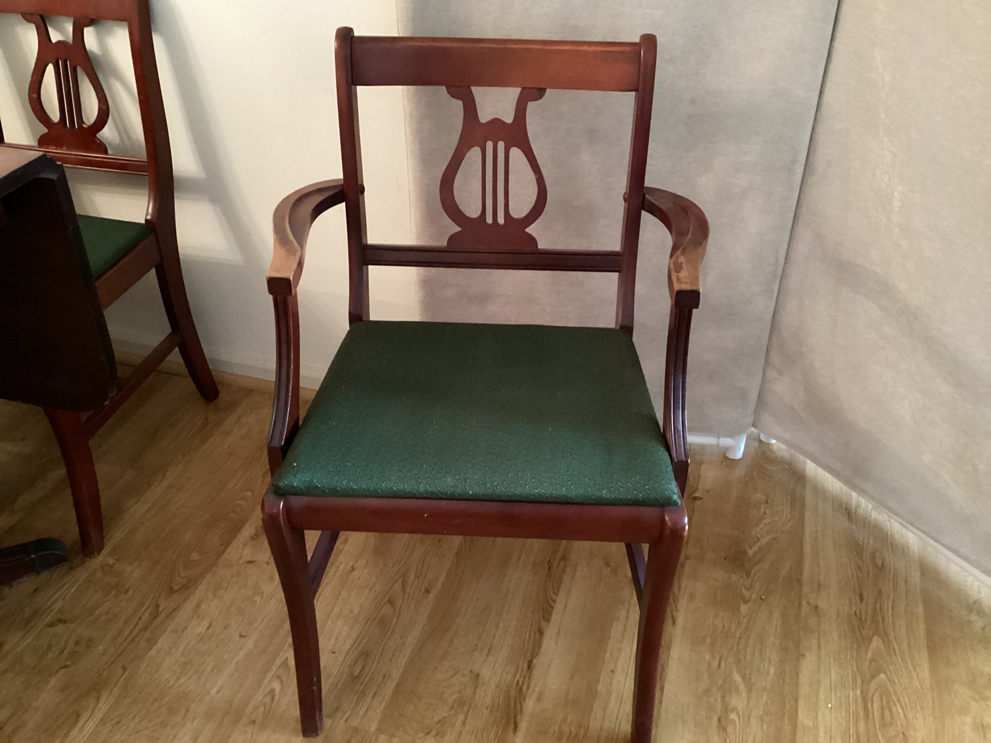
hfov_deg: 58.3
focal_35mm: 31
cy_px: 372
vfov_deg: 45.4
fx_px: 888
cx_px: 496
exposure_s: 1/17
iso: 640
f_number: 2.4
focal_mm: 3.3
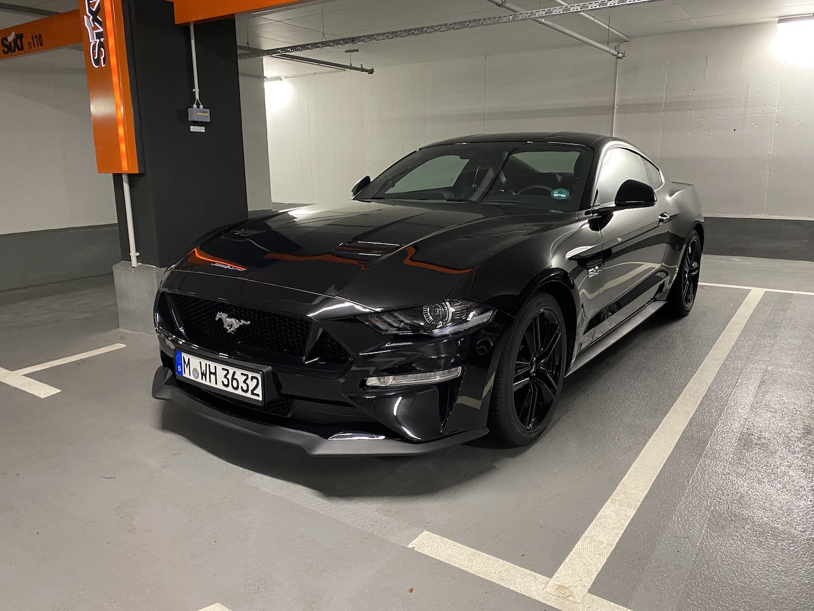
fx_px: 611
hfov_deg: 67.3
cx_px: 407
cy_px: 306
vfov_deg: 53.1
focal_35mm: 26
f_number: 1.8
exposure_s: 1/50
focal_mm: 4.25
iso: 500
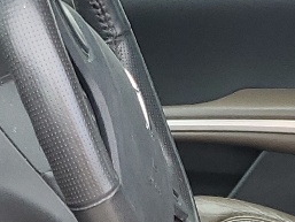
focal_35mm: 162
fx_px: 1381
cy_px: 386
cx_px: 147
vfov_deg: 8.8
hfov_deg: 12.2
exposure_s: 1/154
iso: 50
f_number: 1.5
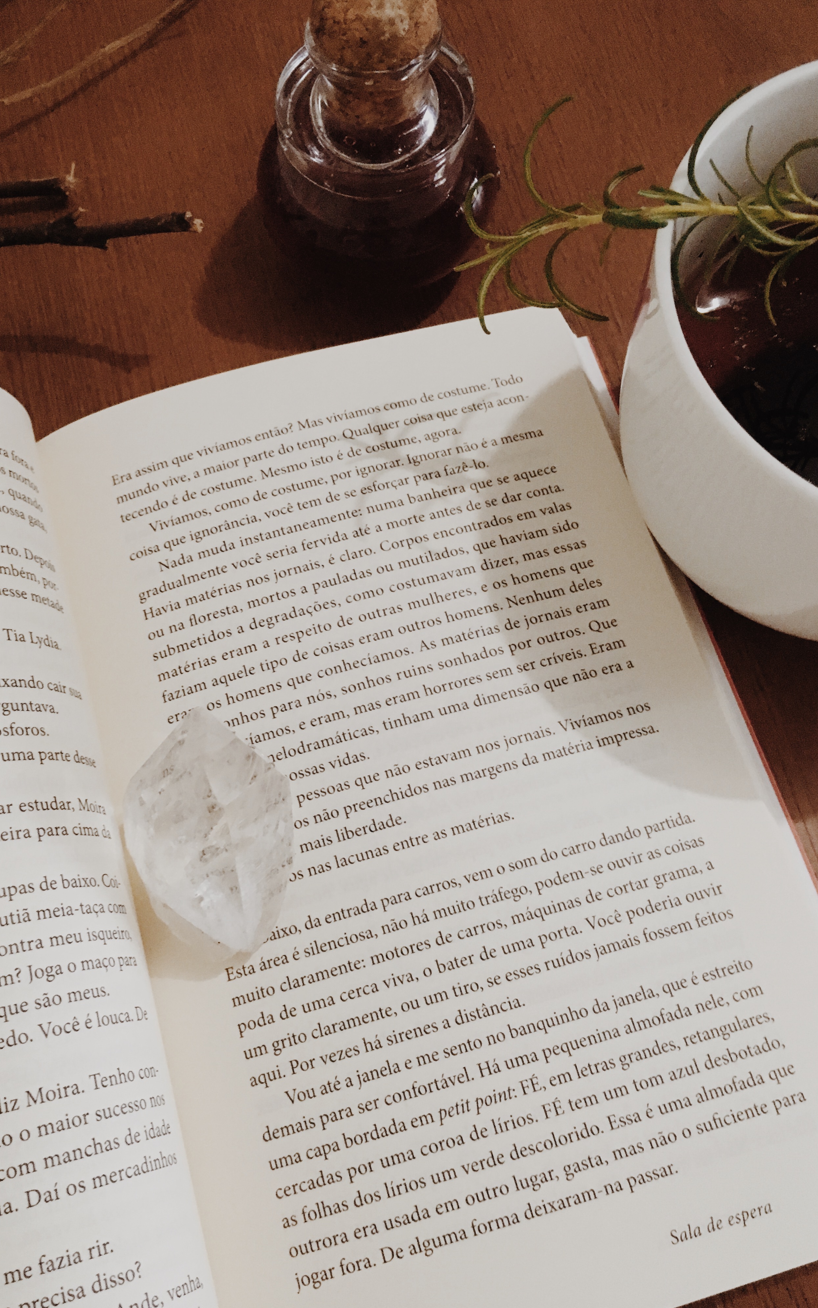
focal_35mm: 31
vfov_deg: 61.2
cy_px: 654
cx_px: 344
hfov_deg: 40.5
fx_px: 1106
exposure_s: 1/24
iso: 200
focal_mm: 4.15
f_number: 2.2
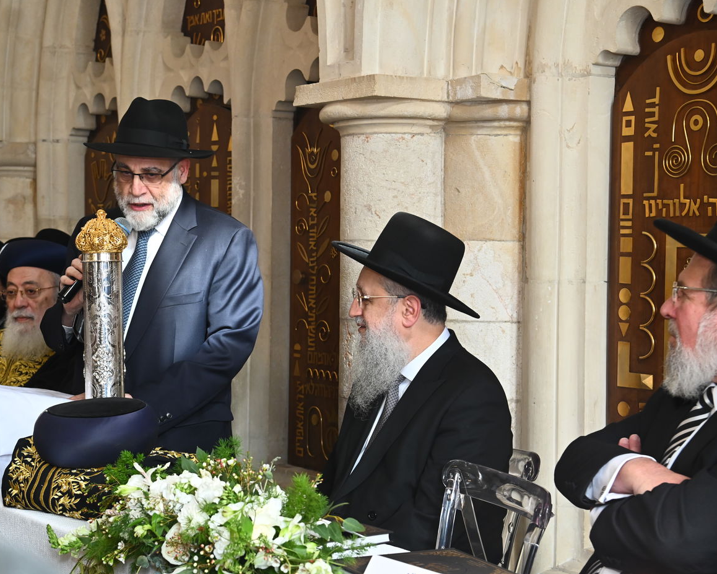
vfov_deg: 22.5
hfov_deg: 27.9
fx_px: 1443
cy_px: 286
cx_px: 326
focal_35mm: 68
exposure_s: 1/160
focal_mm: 60
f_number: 8
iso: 1600
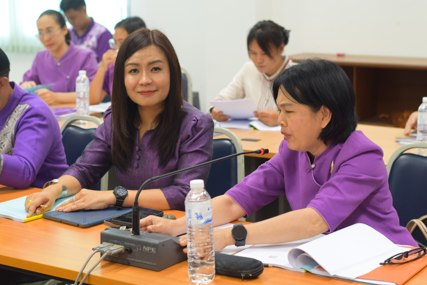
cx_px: 214
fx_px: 890
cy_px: 142
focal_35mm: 75
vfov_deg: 18.2
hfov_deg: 27.0
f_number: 4
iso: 500
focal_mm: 50
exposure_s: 1/60
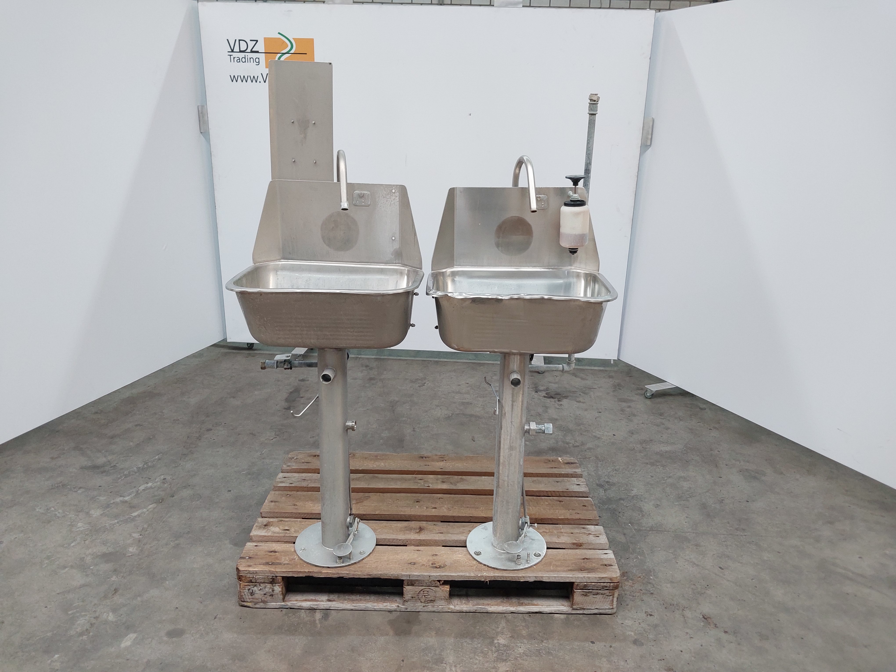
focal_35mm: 27
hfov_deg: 65.3
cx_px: 448
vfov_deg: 51.4
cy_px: 336
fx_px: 699
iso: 125
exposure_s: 1/50
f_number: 1.8
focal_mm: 4
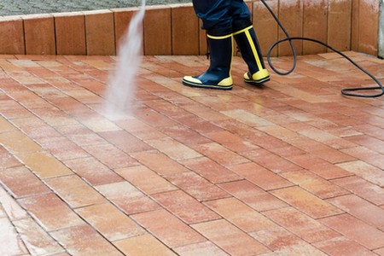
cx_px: 192
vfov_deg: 16.6
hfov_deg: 24.6
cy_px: 128
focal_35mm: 82
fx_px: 880
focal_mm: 55
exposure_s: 1/800
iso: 800
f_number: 9
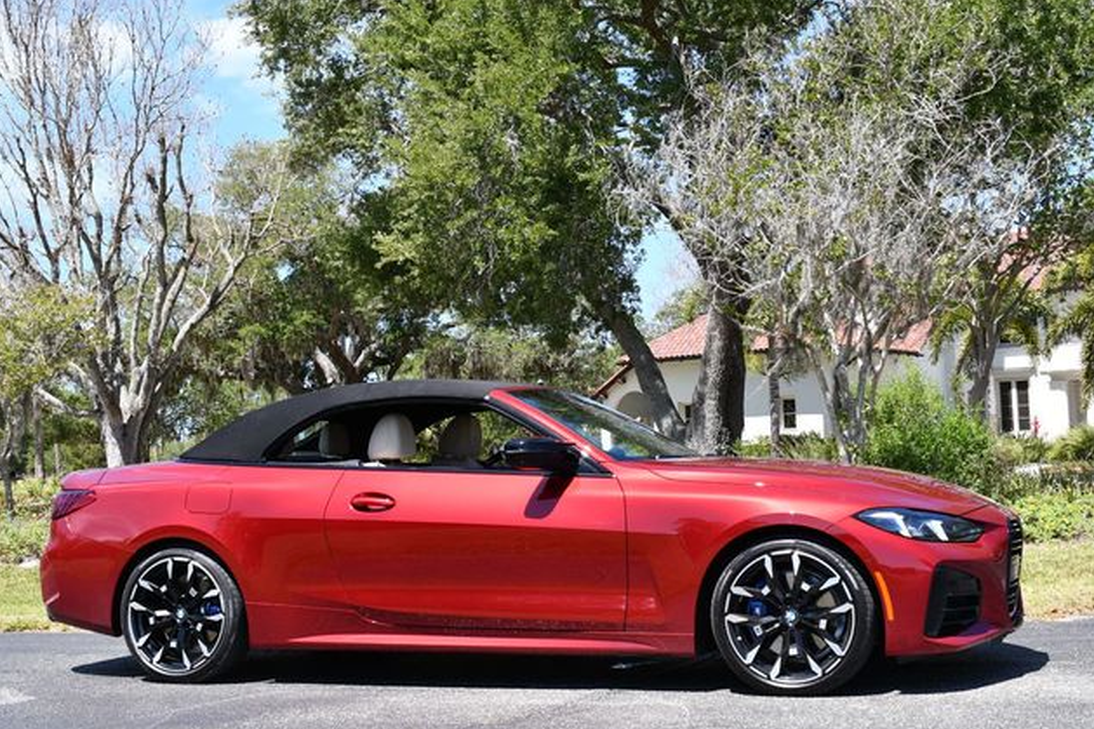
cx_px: 539
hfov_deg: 37.5
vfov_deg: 25.5
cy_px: 365
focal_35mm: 53
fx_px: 1610
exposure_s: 1/250
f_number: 8
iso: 200
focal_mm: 26
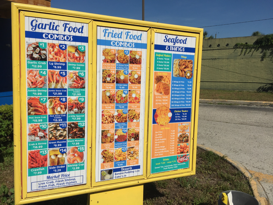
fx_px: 229
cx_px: 136
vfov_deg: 48.2
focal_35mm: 29
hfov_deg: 61.7
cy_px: 102
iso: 32
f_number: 2.2
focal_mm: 4.15
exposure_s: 1/5650
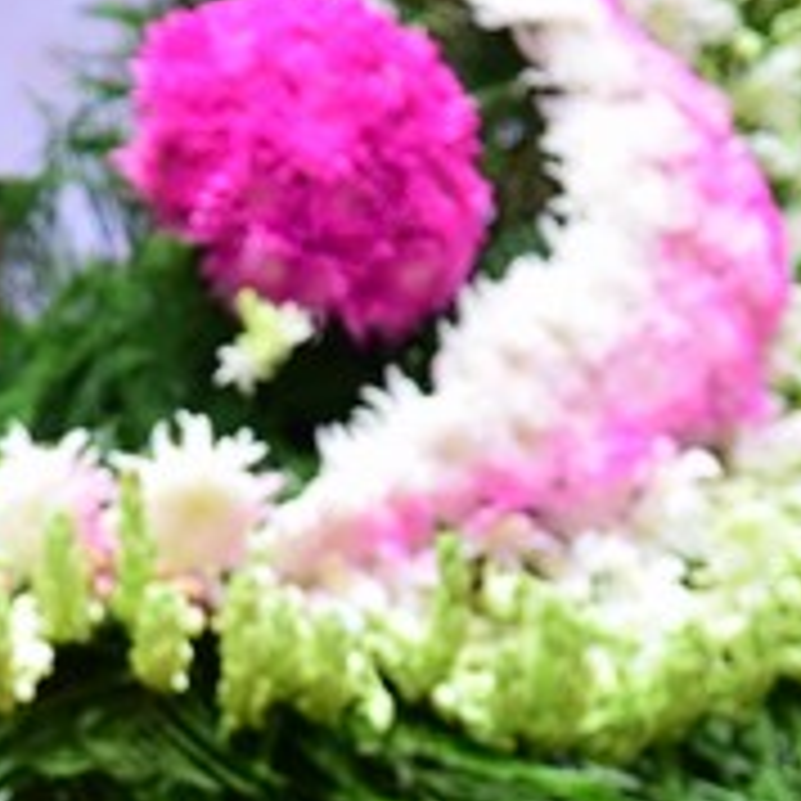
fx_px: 7959
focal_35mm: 304
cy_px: 806
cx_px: -180
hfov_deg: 5.7
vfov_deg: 5.7
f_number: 4
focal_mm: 98
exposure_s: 1/40
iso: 1000
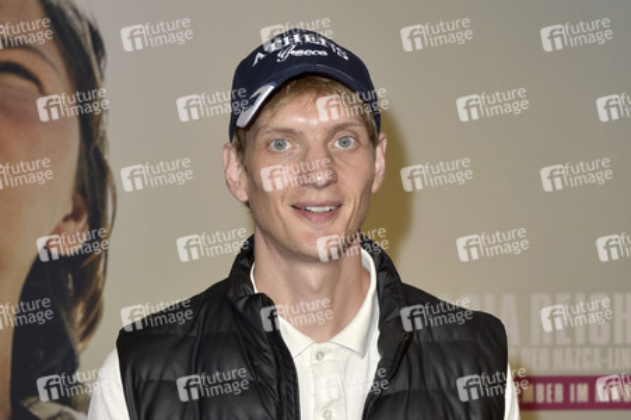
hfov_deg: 33.4
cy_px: 210
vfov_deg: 22.6
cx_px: 316
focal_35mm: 60
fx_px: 1051
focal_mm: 60
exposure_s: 1/200
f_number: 5.6
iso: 800
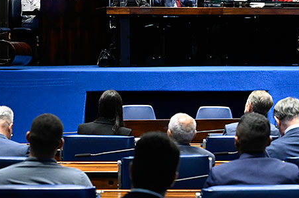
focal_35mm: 133
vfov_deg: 10.3
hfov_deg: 15.4
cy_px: 89
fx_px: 1102
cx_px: 94
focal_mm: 70
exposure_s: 1/200
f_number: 4
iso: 5000
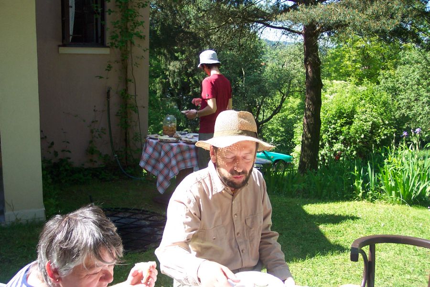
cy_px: 144
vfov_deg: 35.1
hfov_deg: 50.7
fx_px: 454
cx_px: 215
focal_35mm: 38
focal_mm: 8
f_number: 2.8
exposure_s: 1/500
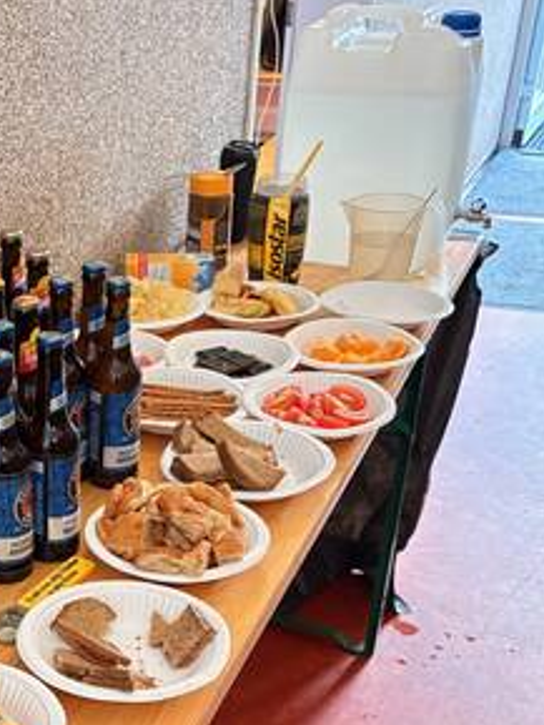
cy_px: 625
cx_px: 5
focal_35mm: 54
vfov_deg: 34.0
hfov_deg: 25.7
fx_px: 1131
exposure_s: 1/50
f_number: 1.6
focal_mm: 5.96
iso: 500
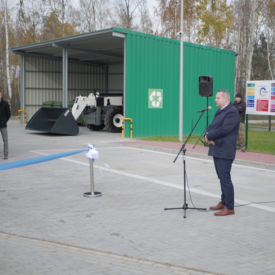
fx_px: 530
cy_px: 138
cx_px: 173
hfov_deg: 29.0
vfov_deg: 29.1
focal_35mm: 59
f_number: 1.8
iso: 200
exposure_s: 1/2000
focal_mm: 25
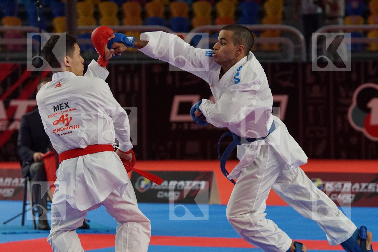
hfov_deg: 10.2
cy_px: 126
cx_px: 189
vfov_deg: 6.8
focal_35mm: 202
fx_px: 2126
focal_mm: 135
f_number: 3.5
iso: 3200
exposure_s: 1/2000
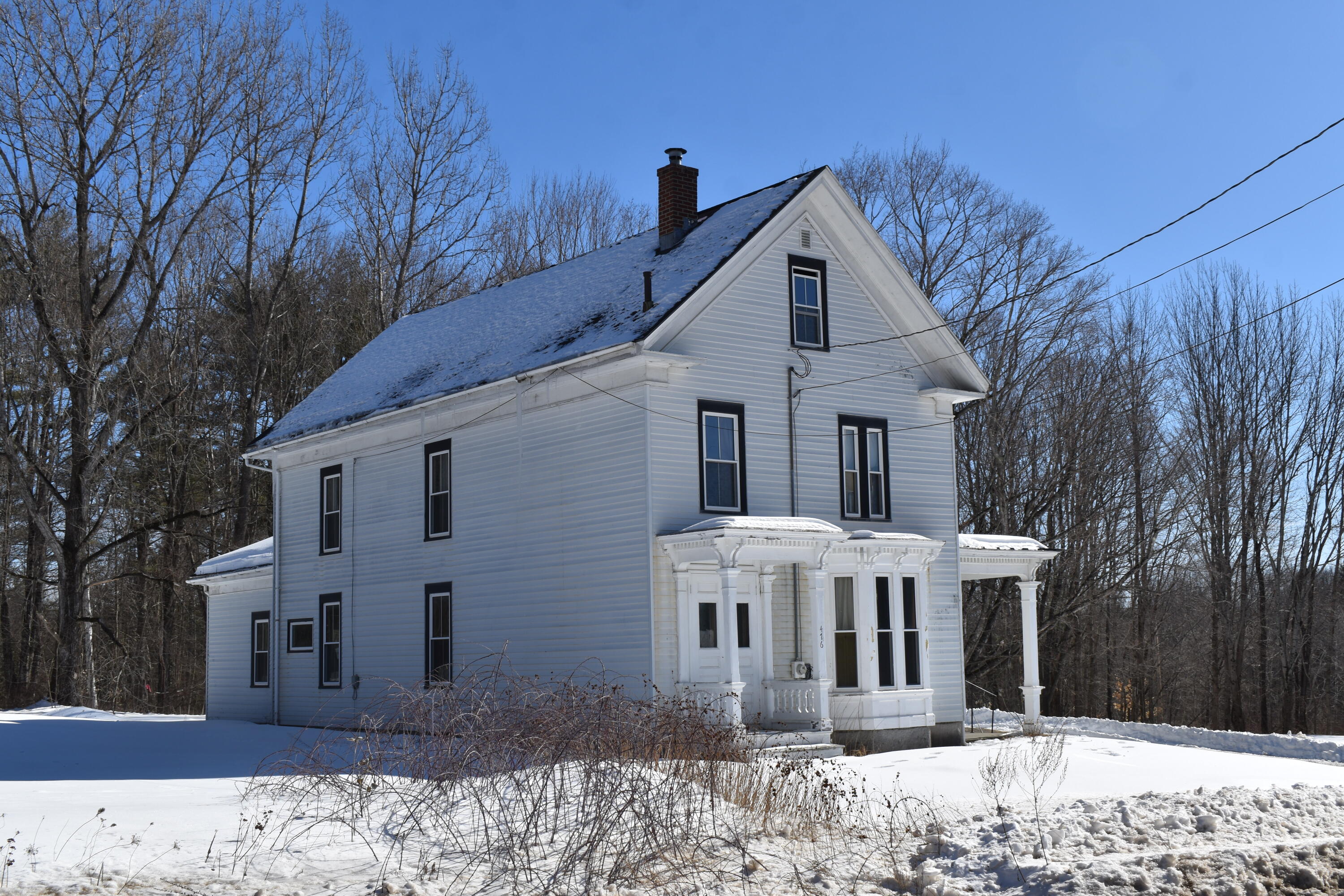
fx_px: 1568
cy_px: 448
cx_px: 672
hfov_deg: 46.4
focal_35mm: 42
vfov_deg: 31.9
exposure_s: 1/400
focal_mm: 28
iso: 100
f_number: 10
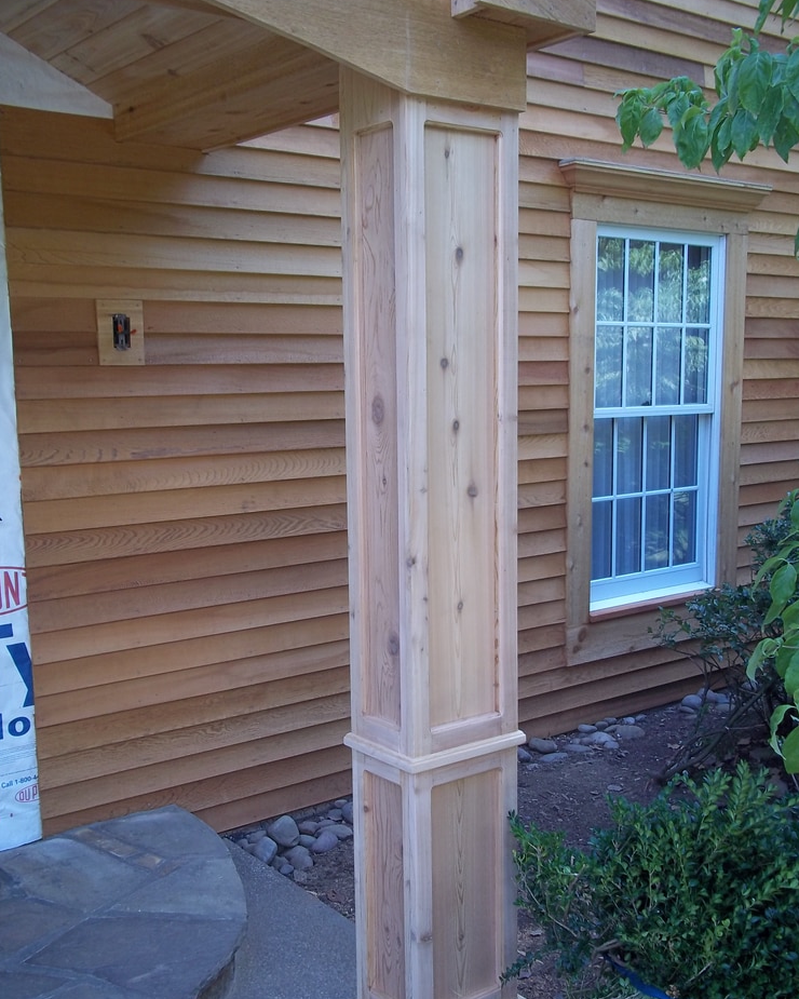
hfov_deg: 39.2
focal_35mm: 38
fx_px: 1123
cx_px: 396
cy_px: 524
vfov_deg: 47.9
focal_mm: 6.5
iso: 80
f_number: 3.1
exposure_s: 1/125
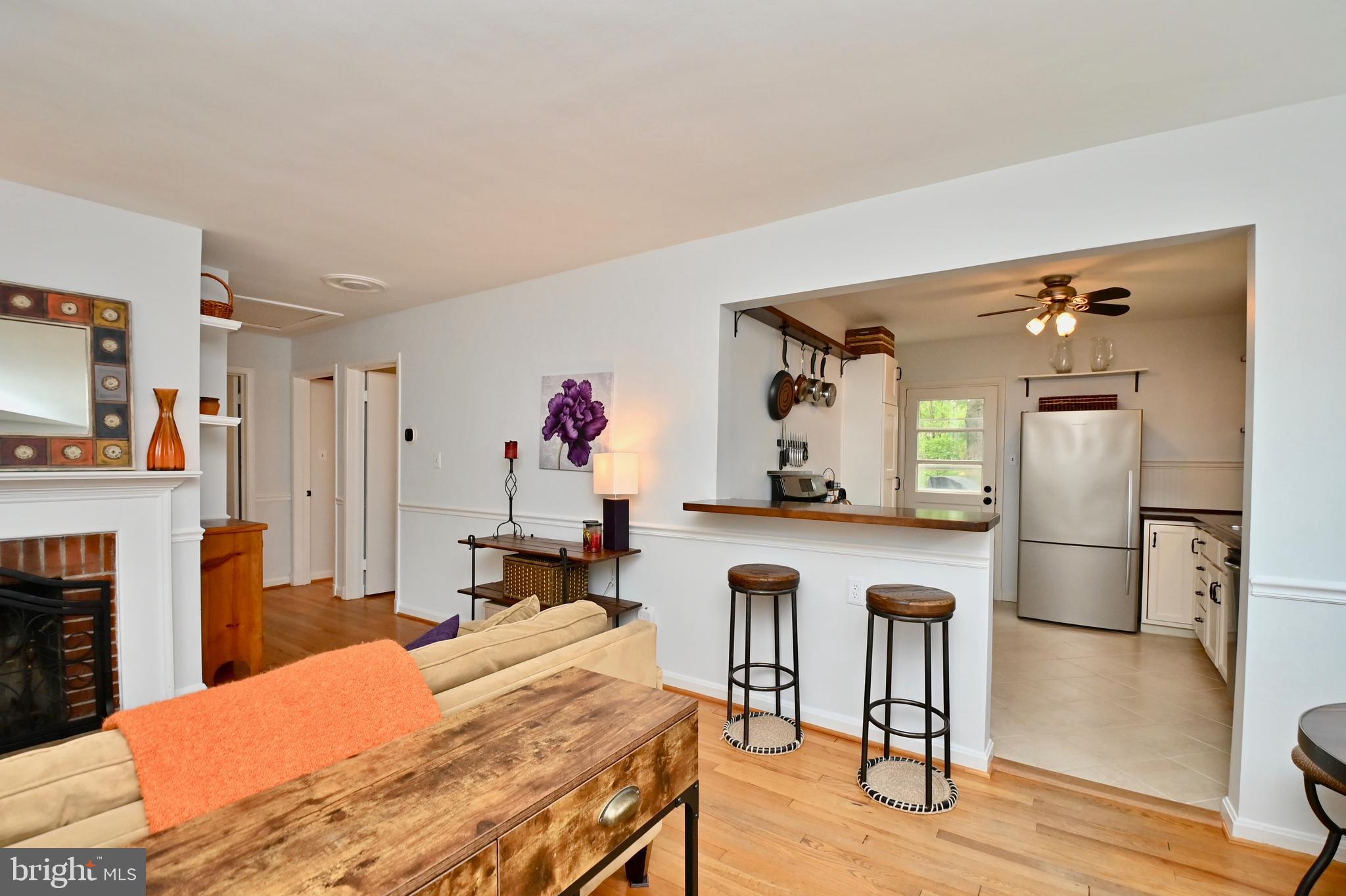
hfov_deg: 100.4
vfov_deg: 77.3
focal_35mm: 15
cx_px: 673
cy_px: 448
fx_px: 561
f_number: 7.1
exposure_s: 1/100
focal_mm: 10
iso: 400
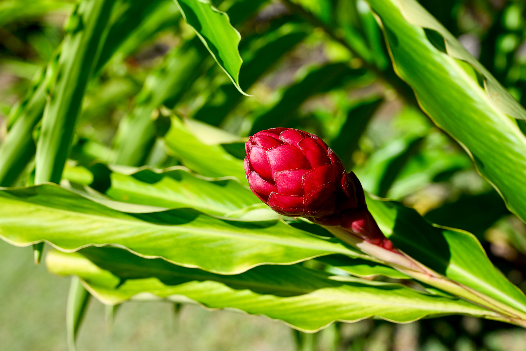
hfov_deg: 34.5
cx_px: 263
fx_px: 847
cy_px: 176
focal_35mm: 58
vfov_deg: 23.4
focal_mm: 58
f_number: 7.1
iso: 100
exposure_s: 1/400
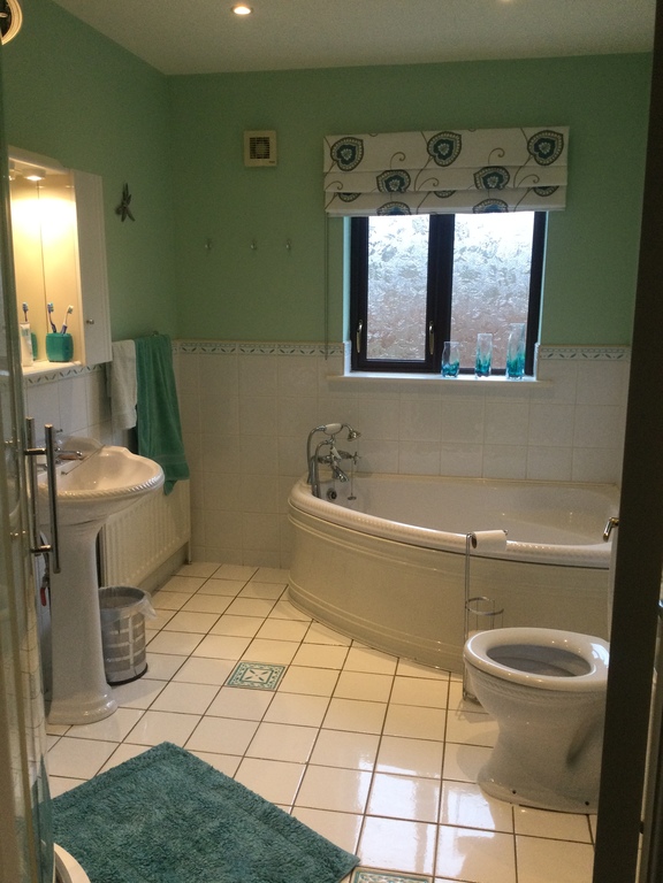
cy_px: 442
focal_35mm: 31
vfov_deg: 58.4
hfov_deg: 45.4
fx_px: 792
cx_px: 332
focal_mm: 3.3
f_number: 2.4
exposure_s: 1/33
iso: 50
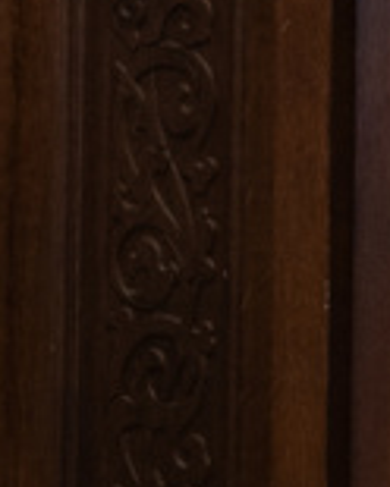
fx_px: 4083
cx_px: -1376
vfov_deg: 6.8
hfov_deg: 4.8
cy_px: 27
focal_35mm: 283
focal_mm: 39
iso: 1600
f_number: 5.6
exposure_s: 1/60
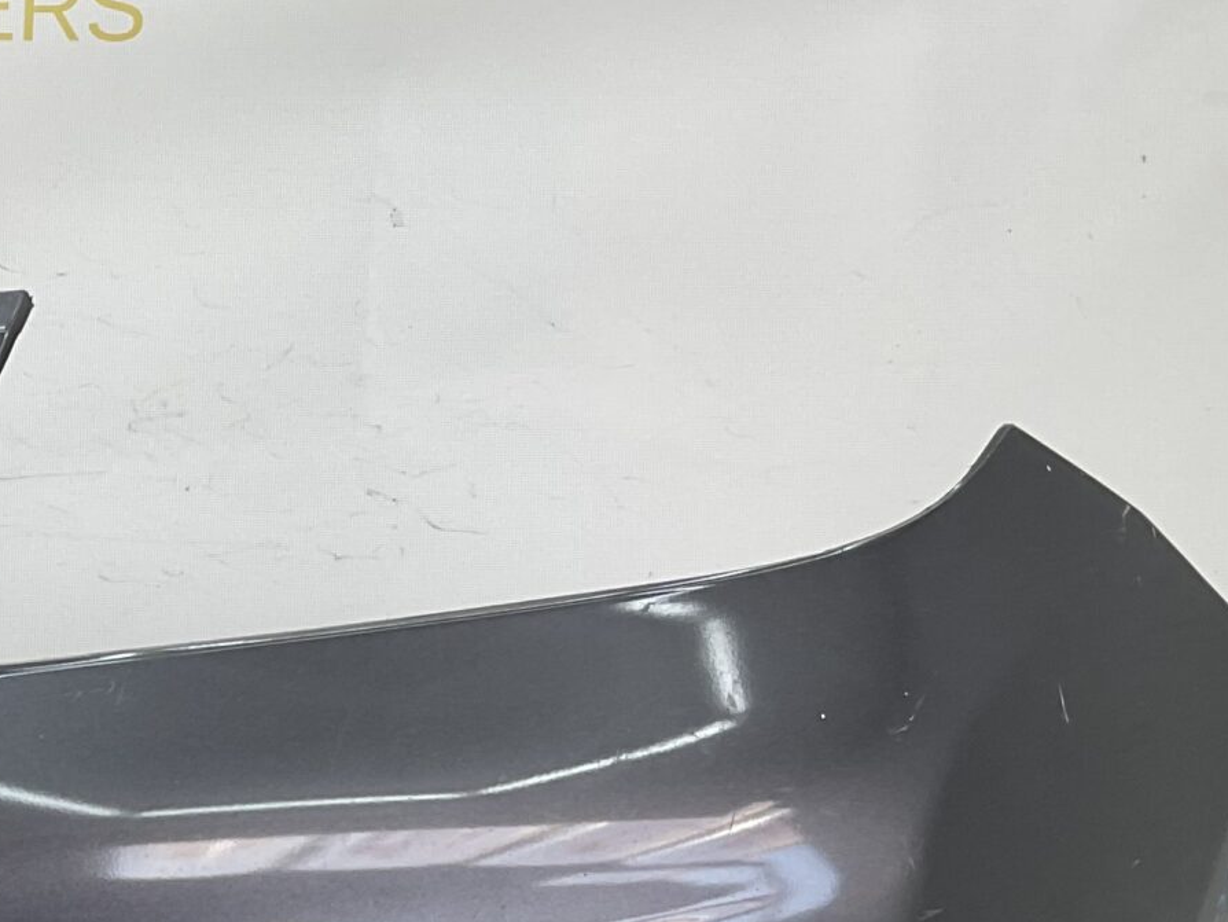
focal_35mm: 83
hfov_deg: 21.7
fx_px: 2945
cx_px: -284
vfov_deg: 17.6
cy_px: 780
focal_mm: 3
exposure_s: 1/120
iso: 20
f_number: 1.8
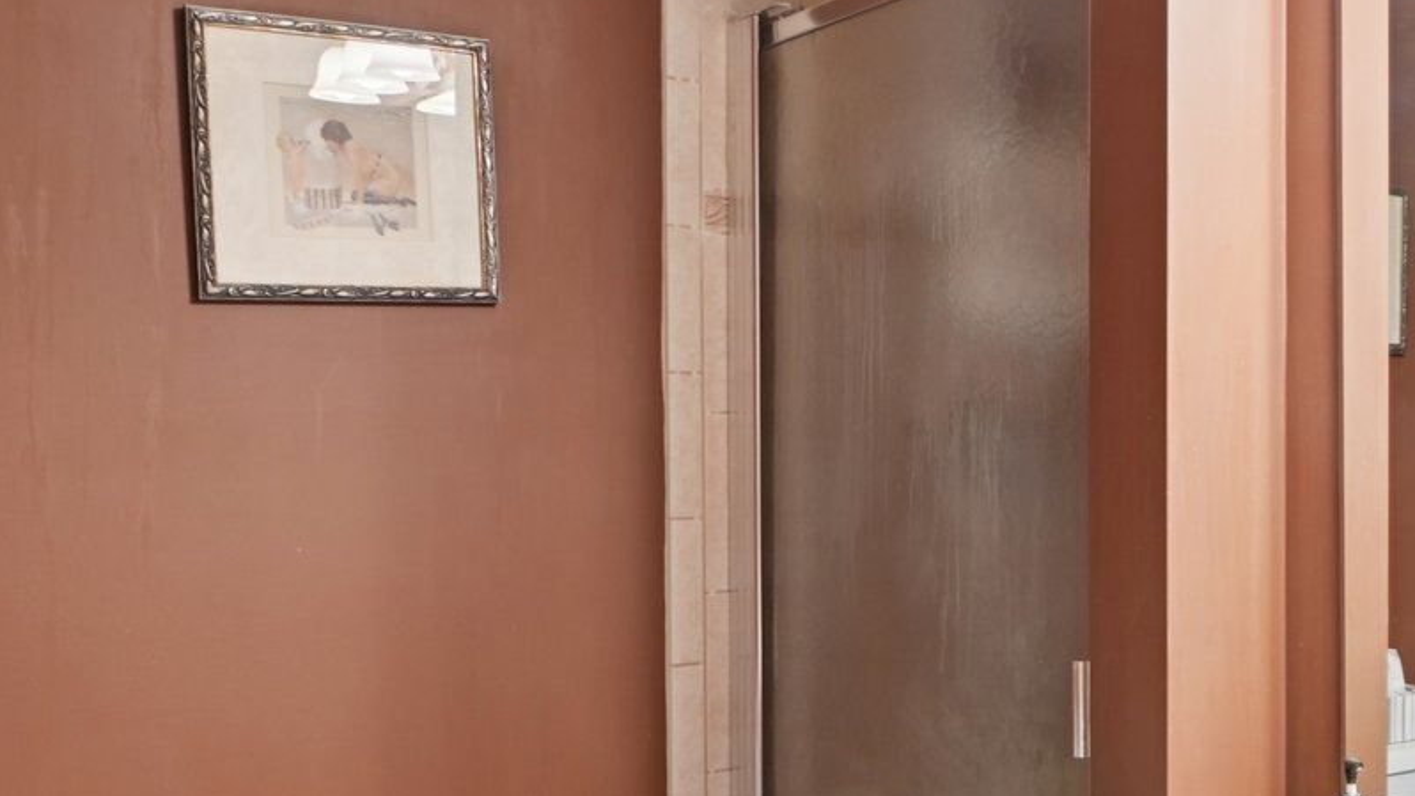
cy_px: 509
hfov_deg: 43.1
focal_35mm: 43
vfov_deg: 27.6
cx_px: 1289
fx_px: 1613
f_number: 13
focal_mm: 16
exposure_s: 1
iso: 400
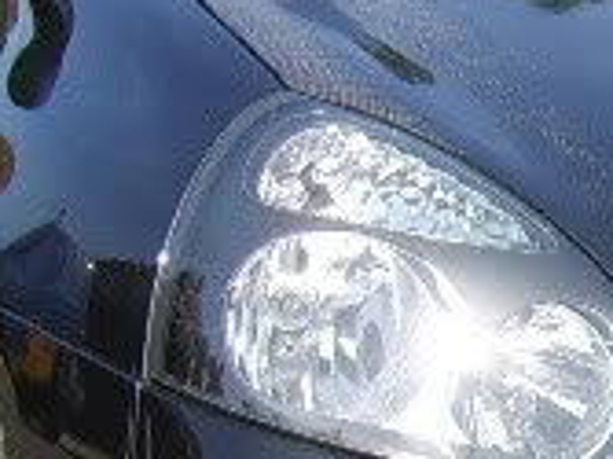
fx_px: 2106
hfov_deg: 15.9
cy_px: 400
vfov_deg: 12.4
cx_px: 760
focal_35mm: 119
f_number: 6.7
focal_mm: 8.13
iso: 71
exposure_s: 1/162
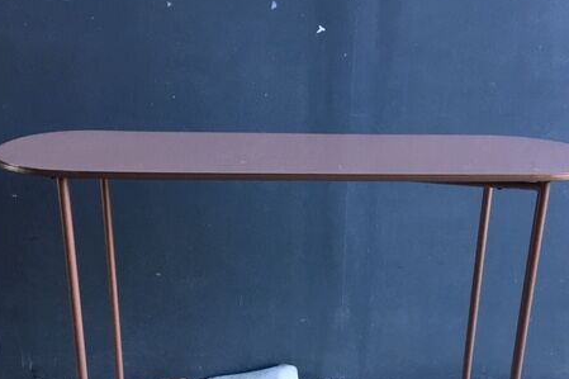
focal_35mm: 43
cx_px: 286
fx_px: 679
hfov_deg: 45.4
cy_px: 265
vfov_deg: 30.8
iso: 50
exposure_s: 1/33
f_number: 2.2
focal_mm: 4.15
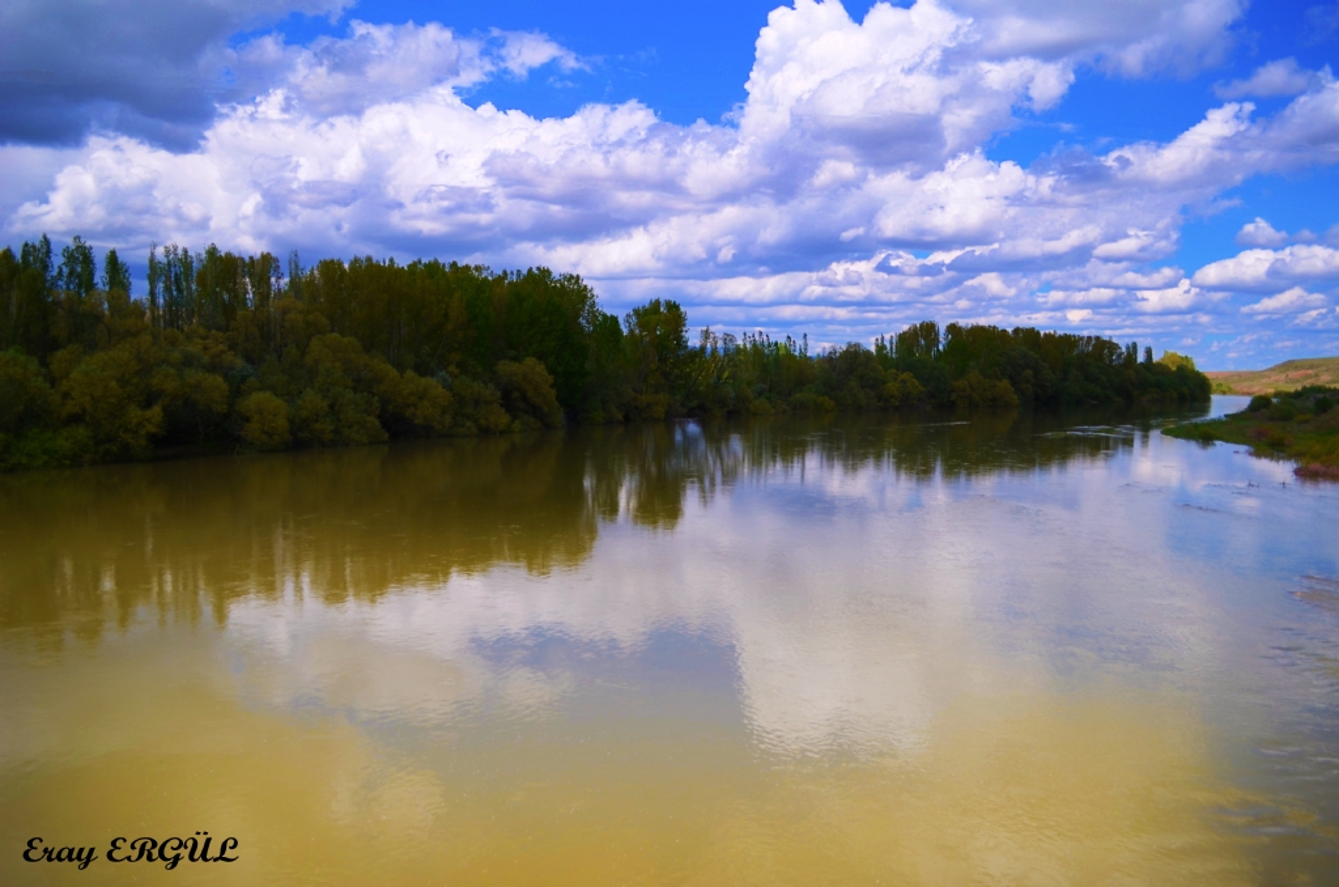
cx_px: 670
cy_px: 444
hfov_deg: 67.5
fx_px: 1002
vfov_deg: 47.7
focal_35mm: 27
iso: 100
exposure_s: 1/1250
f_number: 4
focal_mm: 18
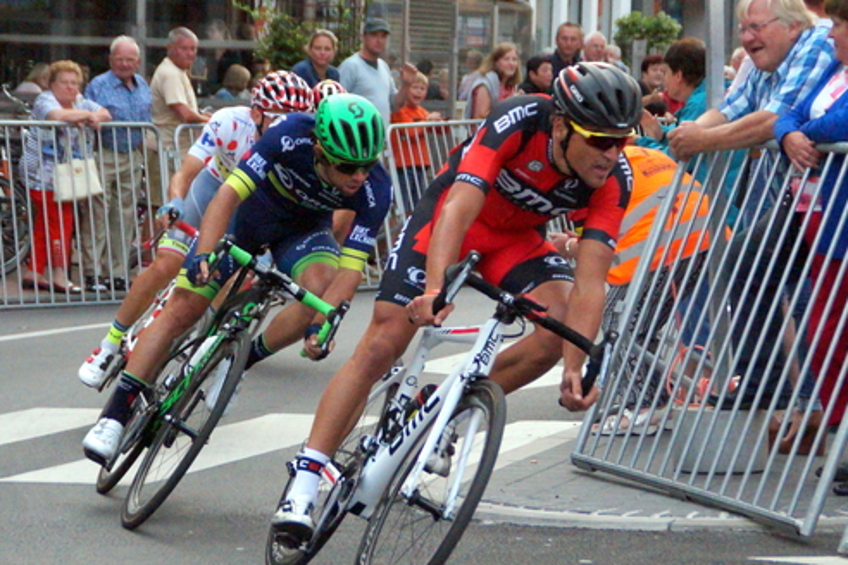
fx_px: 2370
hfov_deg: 20.3
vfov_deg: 13.6
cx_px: 436
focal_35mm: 101
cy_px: 298
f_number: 5
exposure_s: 1/1000
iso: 3200
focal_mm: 55
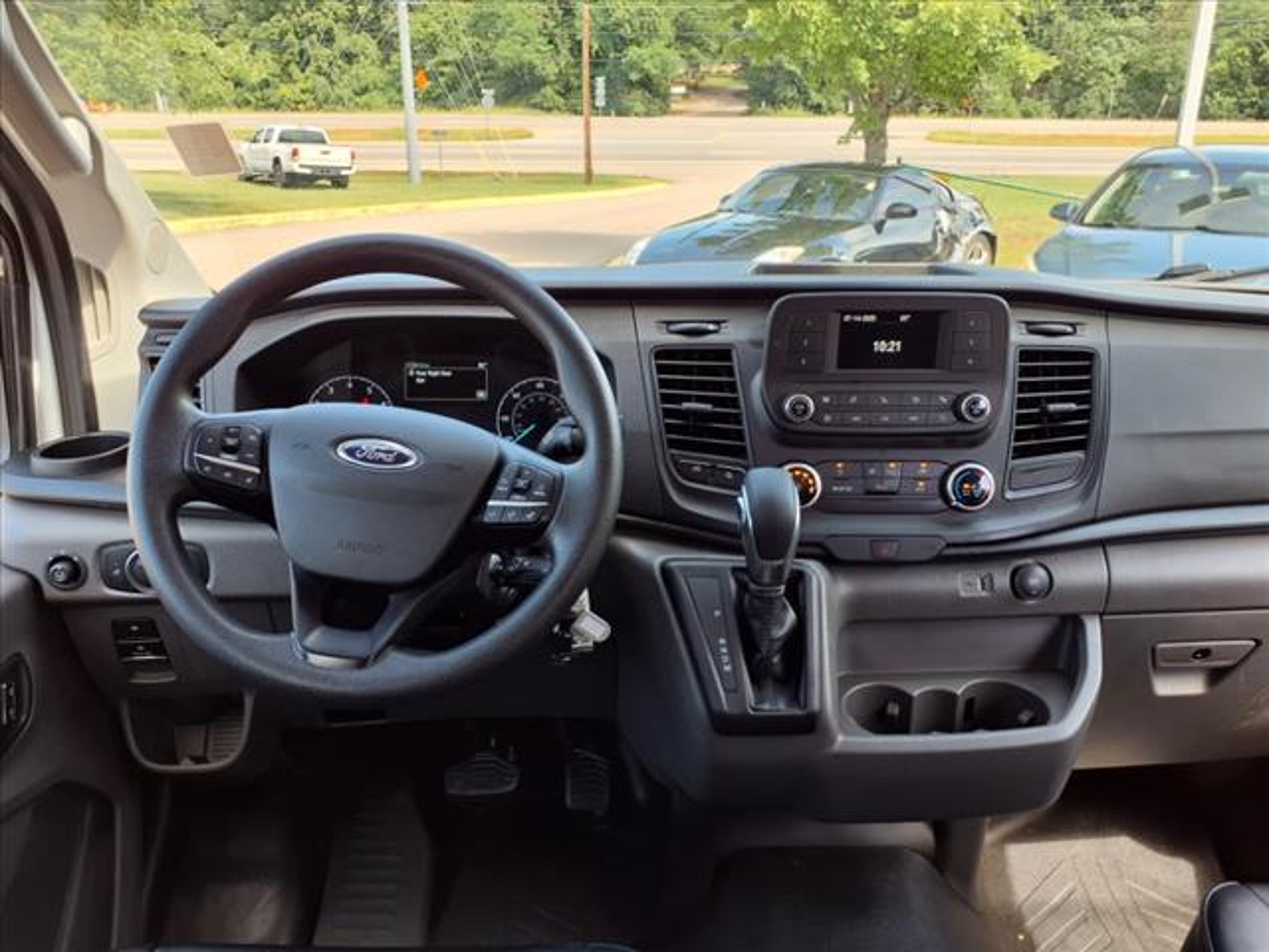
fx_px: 990
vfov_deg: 51.4
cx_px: 634
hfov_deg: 65.3
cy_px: 476
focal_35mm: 27
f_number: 1.9
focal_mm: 3.58
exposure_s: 1/120
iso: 40
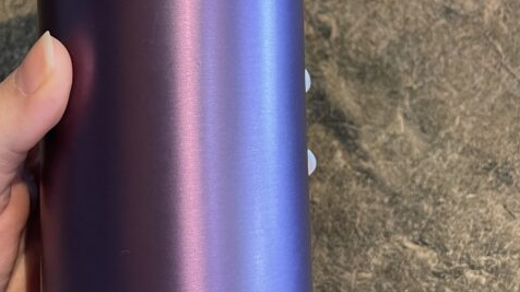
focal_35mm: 61
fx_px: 841
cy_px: 177
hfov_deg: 33.7
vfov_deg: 19.7
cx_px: 130
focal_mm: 4.2
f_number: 1.6
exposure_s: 1/60
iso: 200
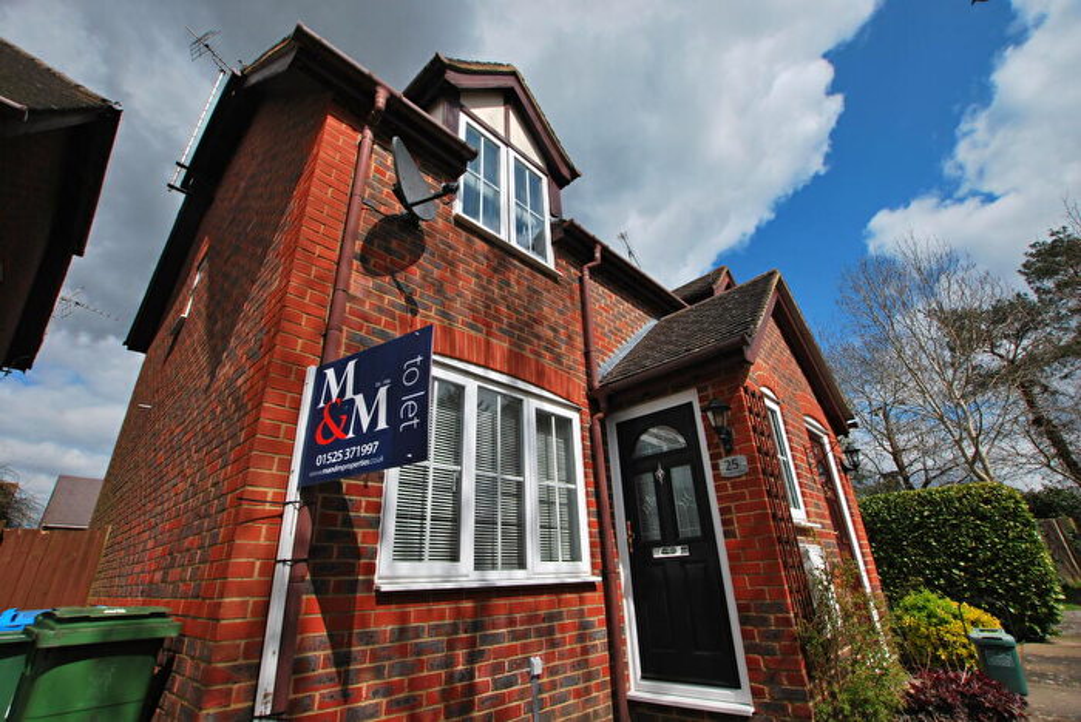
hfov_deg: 100.3
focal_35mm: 15
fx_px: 451
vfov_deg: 77.4
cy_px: 361
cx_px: 540
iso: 100
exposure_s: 1/320
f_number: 9
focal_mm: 10
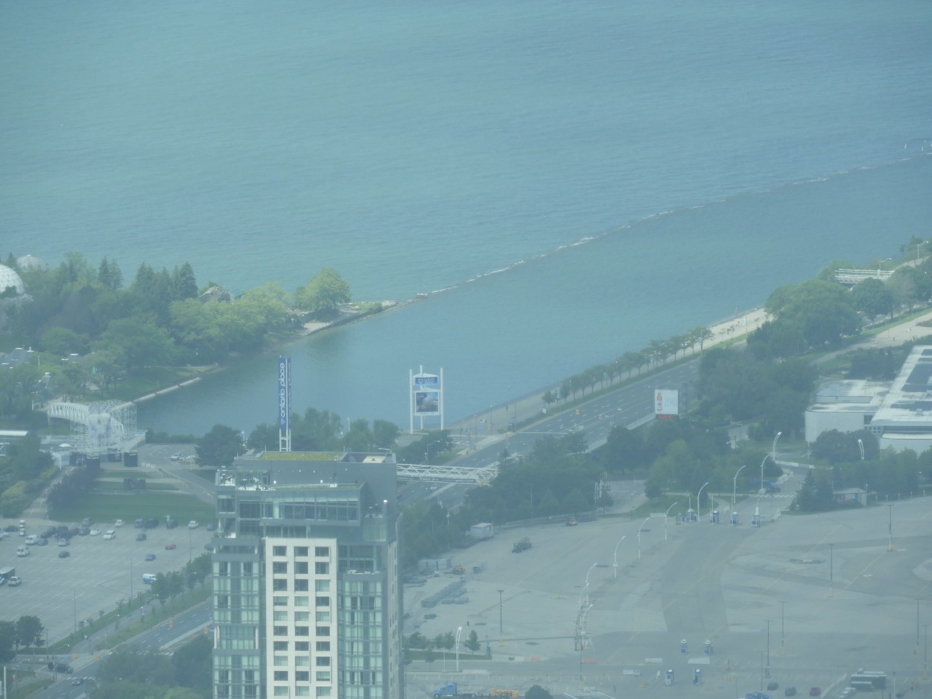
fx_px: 12116
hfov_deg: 4.4
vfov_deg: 3.3
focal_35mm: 450
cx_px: 466
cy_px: 350
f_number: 5.6
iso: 100
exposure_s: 1/250
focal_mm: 80.6
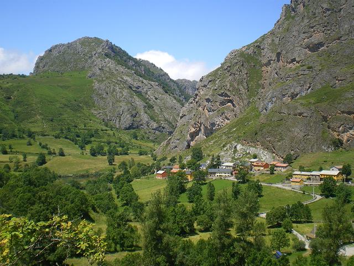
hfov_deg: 38.2
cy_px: 133
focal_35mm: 50
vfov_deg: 29.1
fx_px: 511
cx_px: 177
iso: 64
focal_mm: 8.4
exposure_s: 1/250
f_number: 5.2
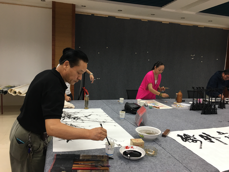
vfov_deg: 48.2
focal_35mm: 29
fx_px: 192
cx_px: 114
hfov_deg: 61.7
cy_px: 86
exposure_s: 1/17
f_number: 2.2
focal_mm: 4.15
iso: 40
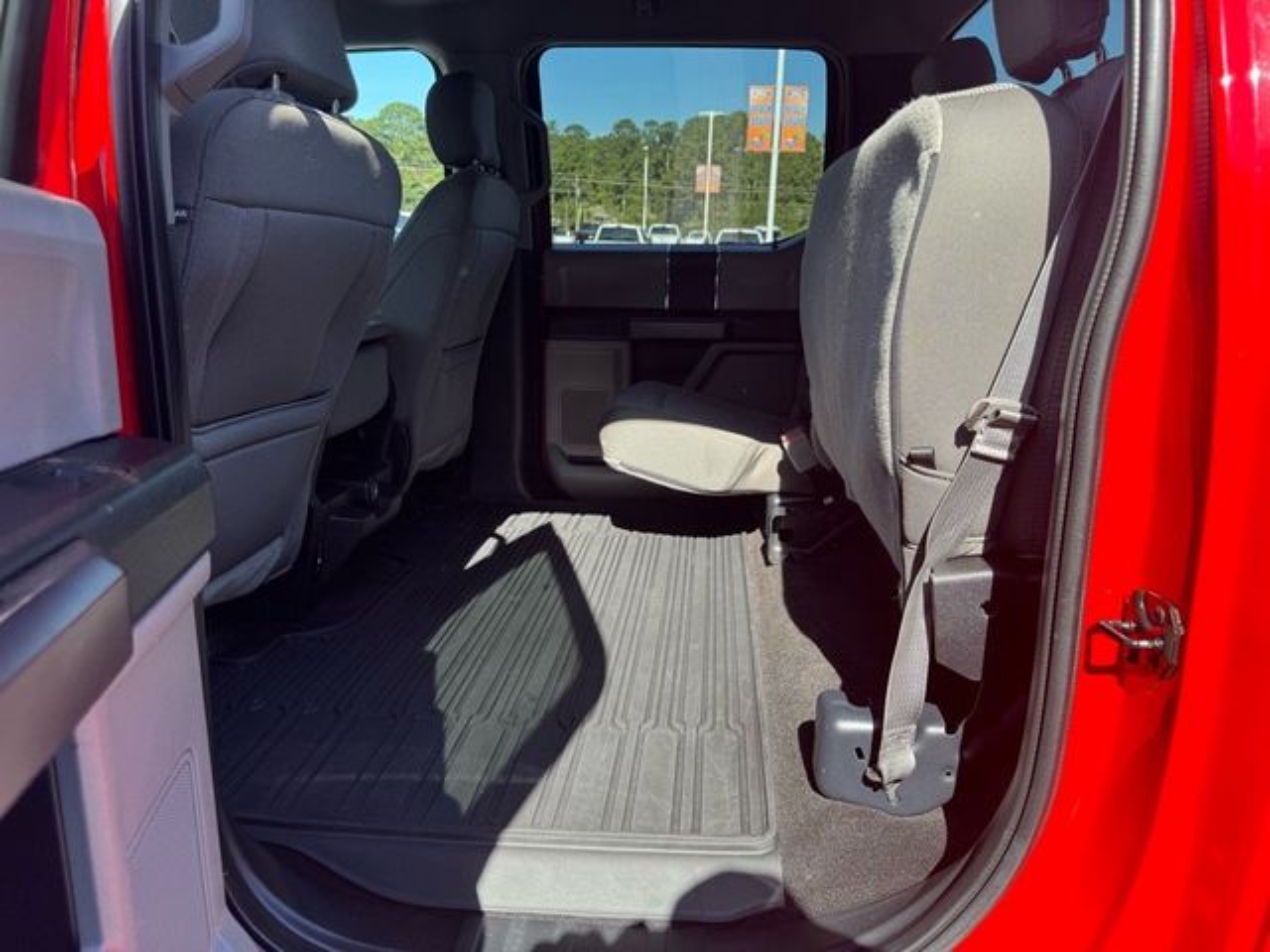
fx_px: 881
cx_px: 635
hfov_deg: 71.6
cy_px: 476
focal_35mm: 24
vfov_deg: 56.8
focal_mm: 6.76
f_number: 1.78
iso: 80
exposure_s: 1/514
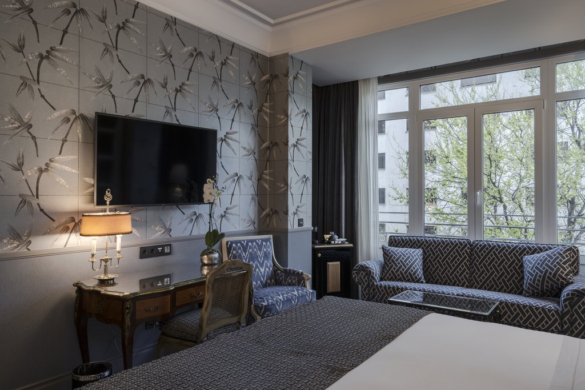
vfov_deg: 51.3
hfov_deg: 71.5
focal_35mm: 25
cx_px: 292
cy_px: 195
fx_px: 406
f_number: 11
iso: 100
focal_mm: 25
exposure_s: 1.6
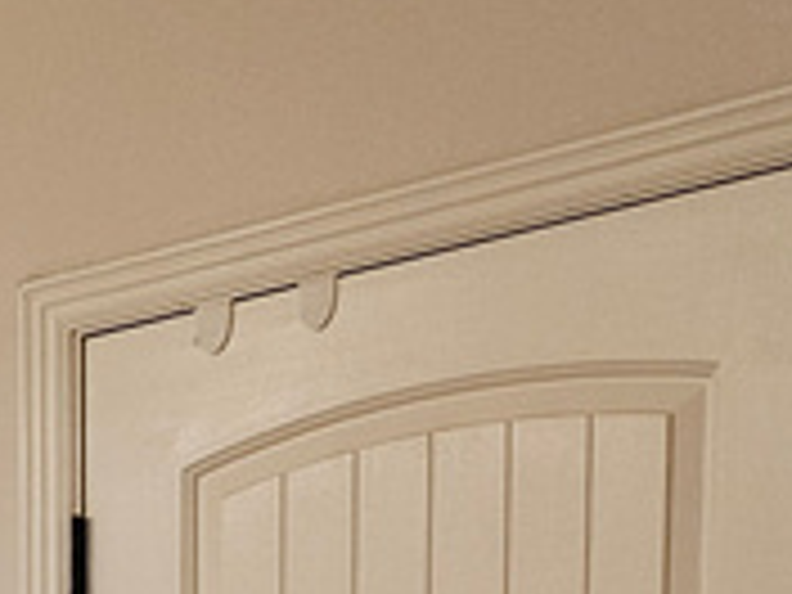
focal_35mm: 134
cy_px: 1508
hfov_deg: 12.6
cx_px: -873
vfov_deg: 9.6
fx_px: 3066
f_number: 1.7
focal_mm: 6.3
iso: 320
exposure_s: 1/120
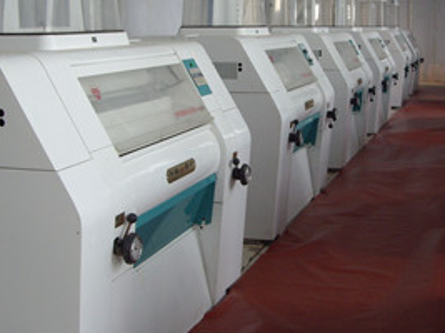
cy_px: 143
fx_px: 732
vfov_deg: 25.6
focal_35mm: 57
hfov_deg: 33.5
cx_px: 290
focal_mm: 7.9
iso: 200
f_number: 2.8
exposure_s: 1/40
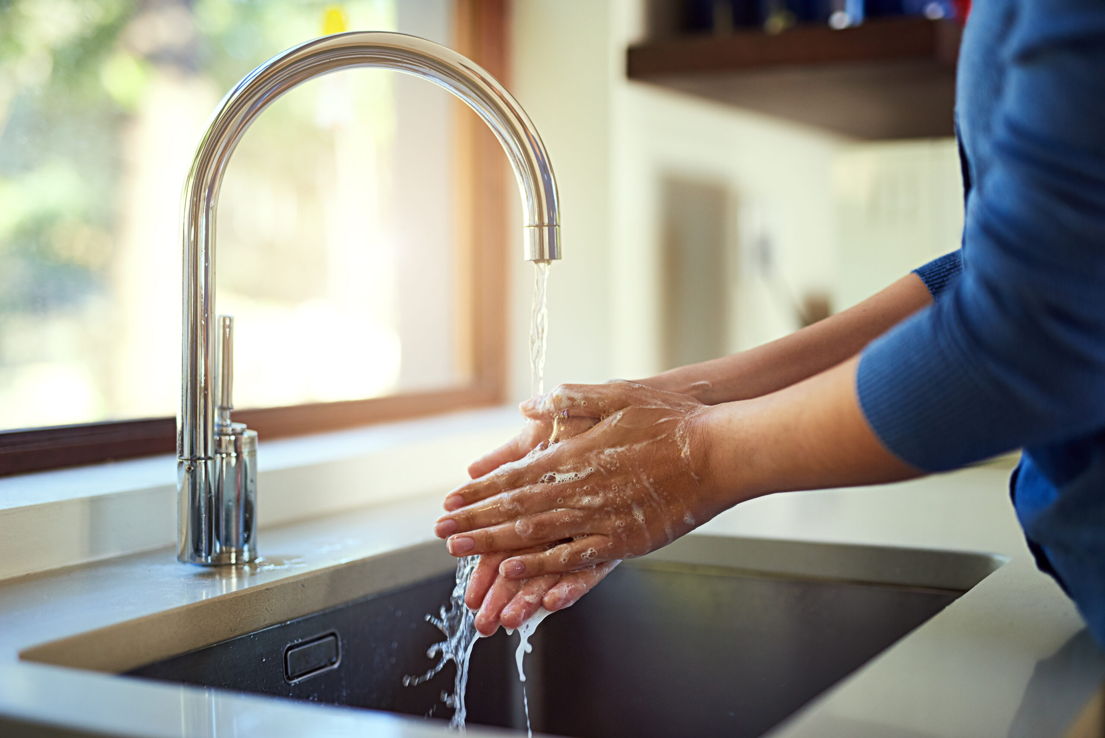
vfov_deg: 27.0
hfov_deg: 39.6
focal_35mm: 50
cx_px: 552
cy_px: 369
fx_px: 1535
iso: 500
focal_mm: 50
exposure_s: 1/400
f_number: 1.8
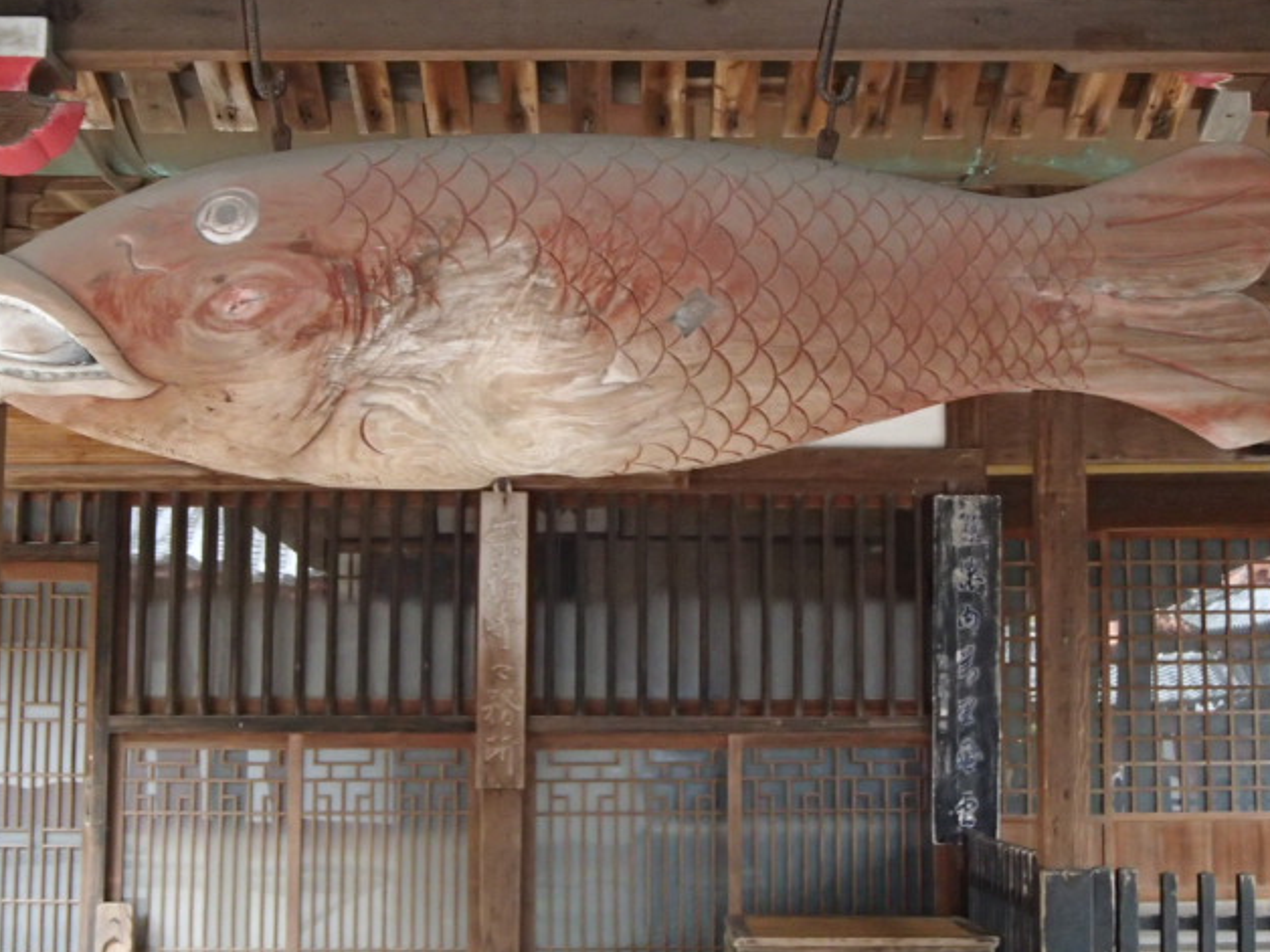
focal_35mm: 53
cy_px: 473
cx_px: 633
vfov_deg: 27.5
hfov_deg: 36.2
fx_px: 1944
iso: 800
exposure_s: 1/50
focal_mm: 9.39
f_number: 5
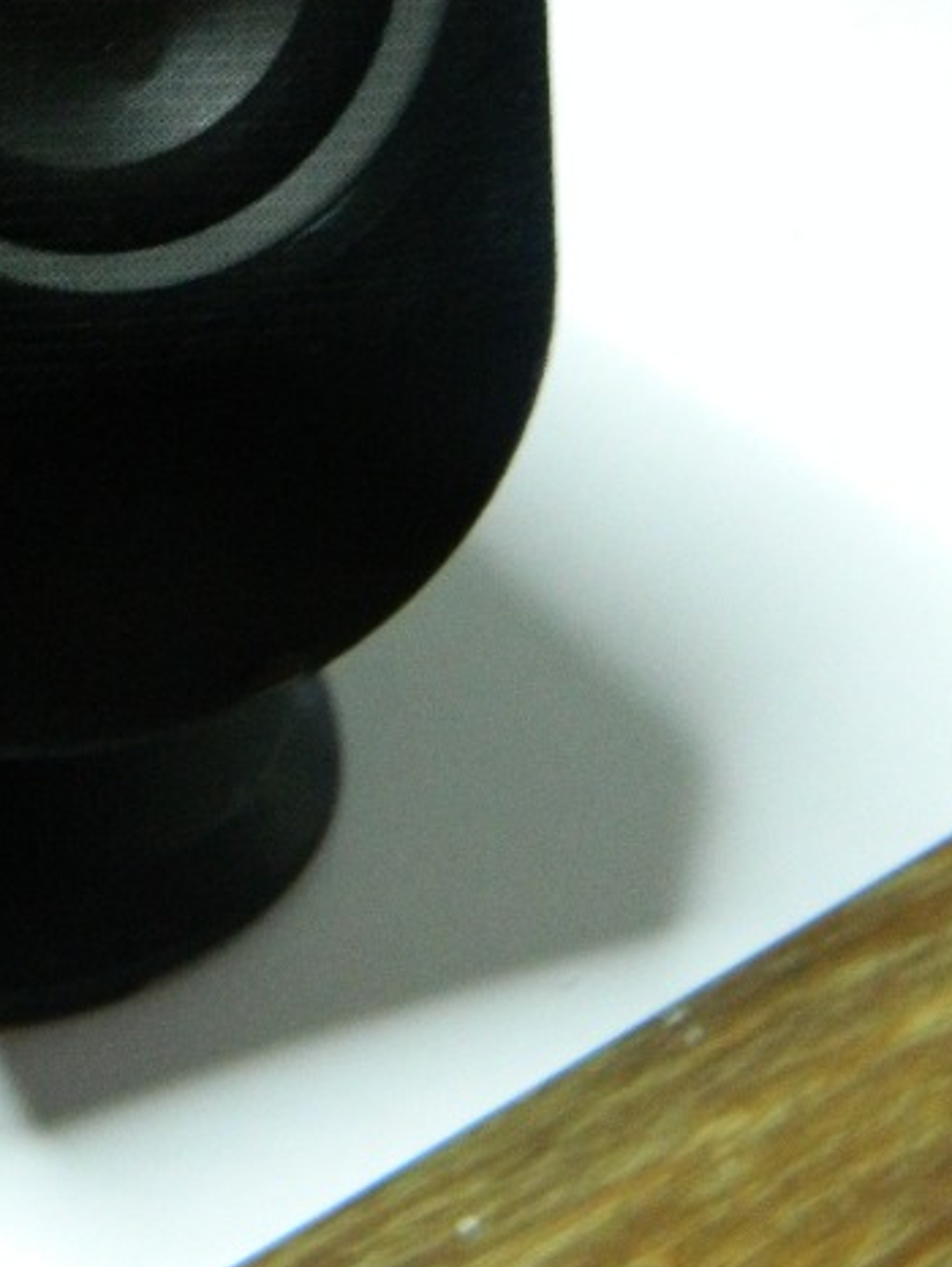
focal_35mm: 95
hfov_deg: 15.3
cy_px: -139
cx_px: 27
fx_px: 3480
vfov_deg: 19.7
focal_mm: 7.3
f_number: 3.5
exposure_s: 1/20
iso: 400
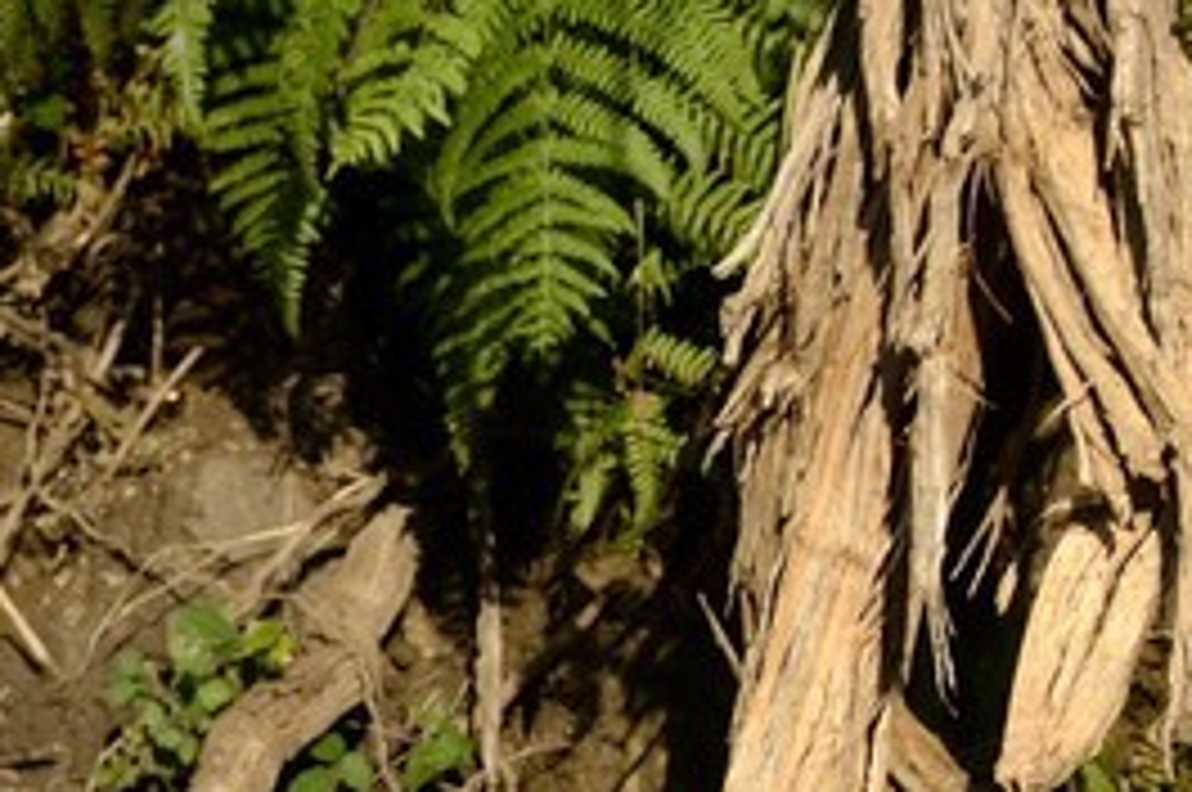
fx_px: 13956
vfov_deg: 3.2
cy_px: 1728
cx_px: 3473
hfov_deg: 4.7
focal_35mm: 422
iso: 200
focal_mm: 70
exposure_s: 1/200
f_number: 13
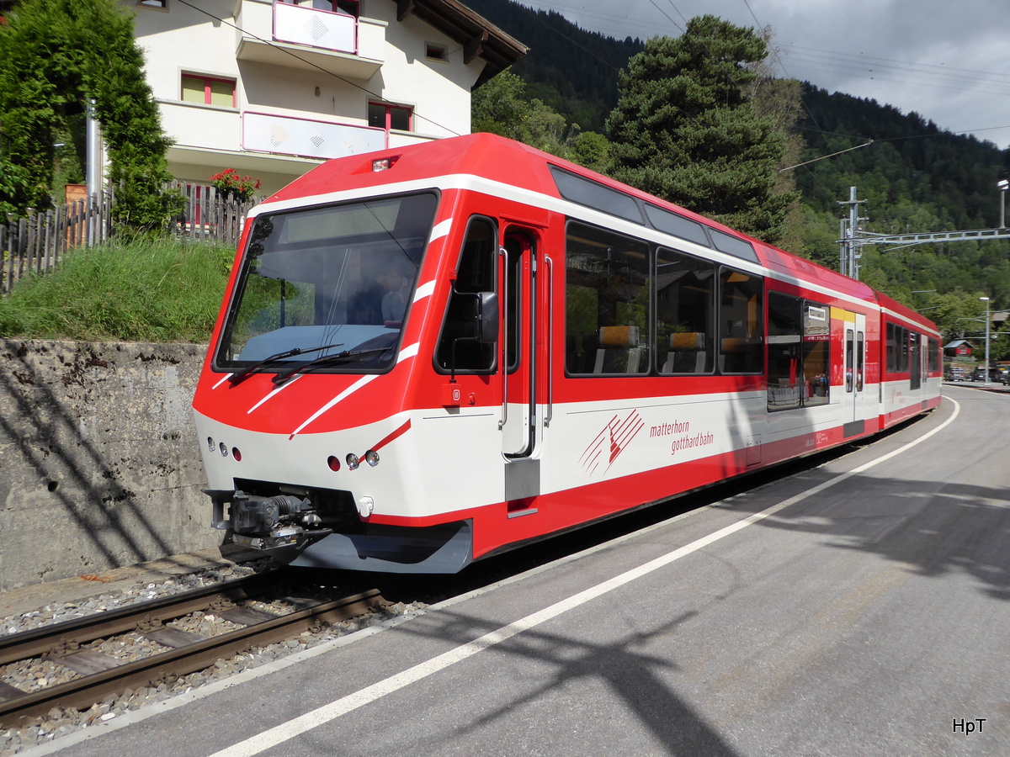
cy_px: 378
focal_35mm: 29
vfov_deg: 48.2
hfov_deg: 61.7
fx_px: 846
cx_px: 505
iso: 125
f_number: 3.5
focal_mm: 5
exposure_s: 1/1300
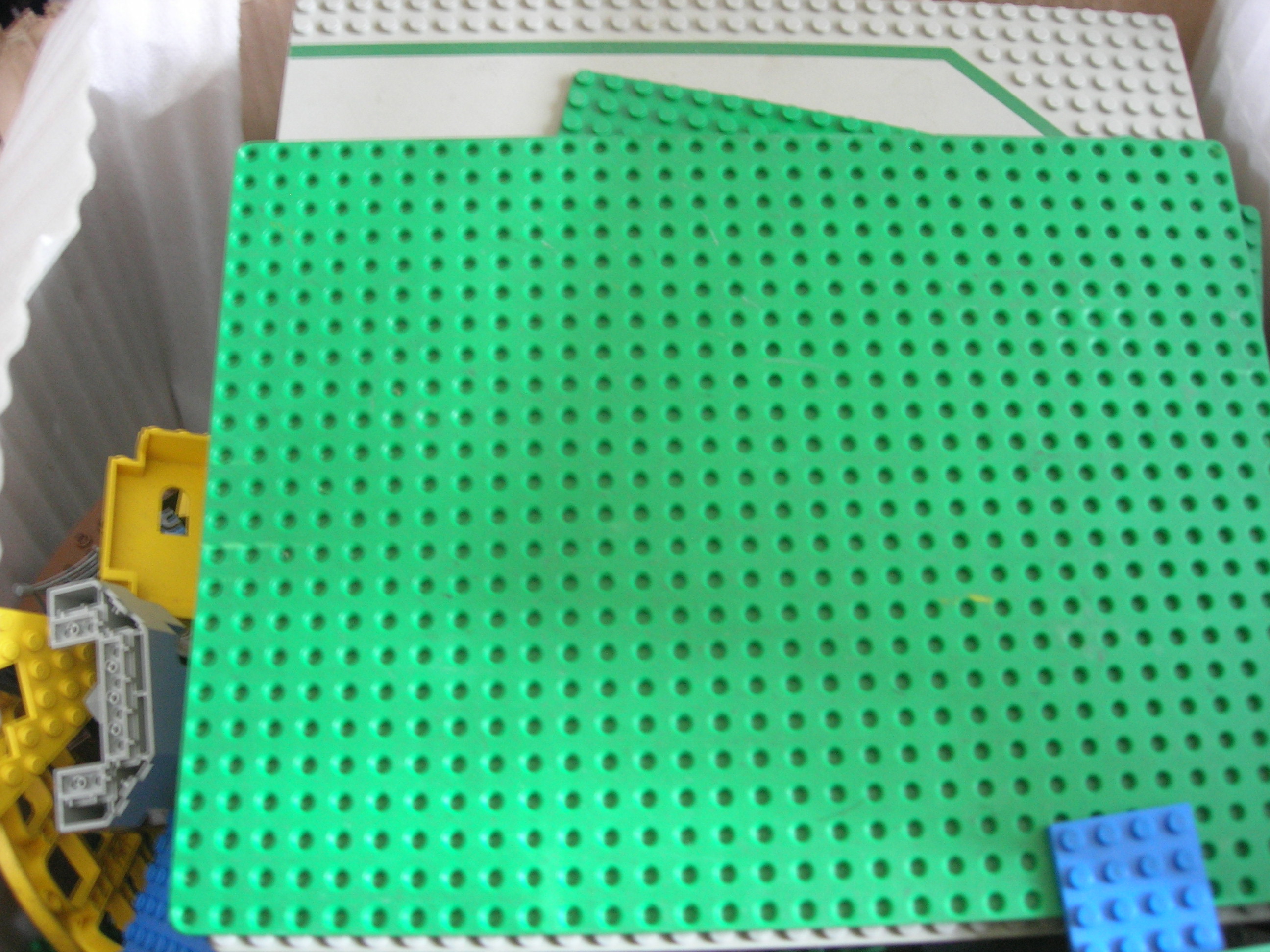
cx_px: 635
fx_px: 1394
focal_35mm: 38
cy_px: 476
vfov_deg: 37.7
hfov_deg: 49.0
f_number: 2.8
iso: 116
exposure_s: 1/3.2
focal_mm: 7.8
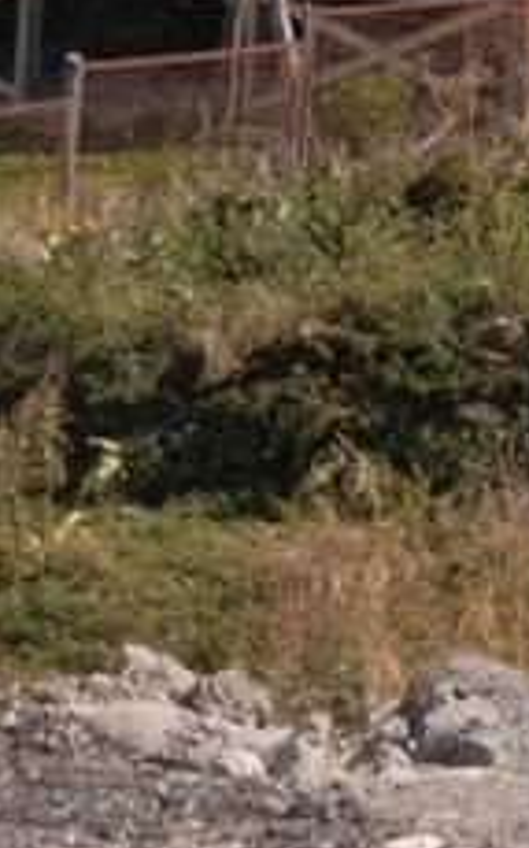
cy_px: -1996
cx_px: 2885
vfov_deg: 4.0
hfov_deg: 2.5
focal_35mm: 503
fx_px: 11610
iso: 320
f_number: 4
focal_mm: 31.5
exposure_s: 1/3000
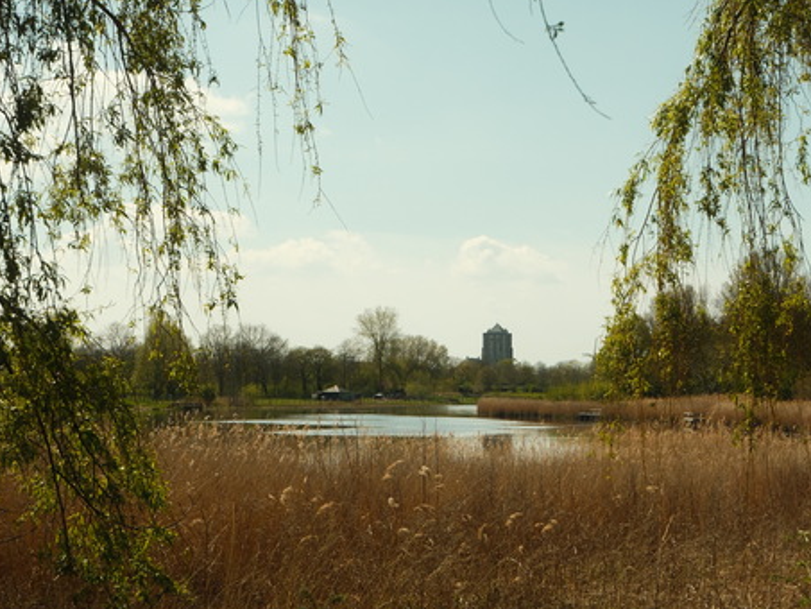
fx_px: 1851
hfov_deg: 24.7
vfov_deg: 18.7
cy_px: 351
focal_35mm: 79
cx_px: 406
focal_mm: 36.3
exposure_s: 1/1900
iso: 500
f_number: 7.1
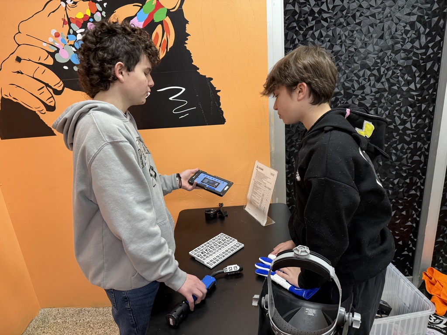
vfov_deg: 56.8
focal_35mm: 24
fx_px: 310
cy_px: 168
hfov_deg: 71.6
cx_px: 224
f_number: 1.78
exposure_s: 1/60
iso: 200
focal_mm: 6.76
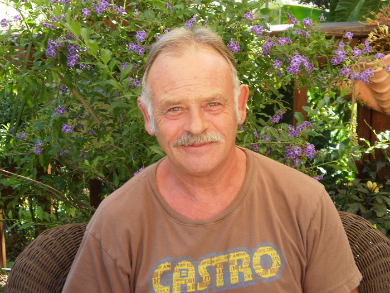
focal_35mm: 76
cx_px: 195
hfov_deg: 25.7
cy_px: 146
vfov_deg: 19.4
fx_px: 856
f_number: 4.9
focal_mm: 13.3
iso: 64
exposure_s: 1/50
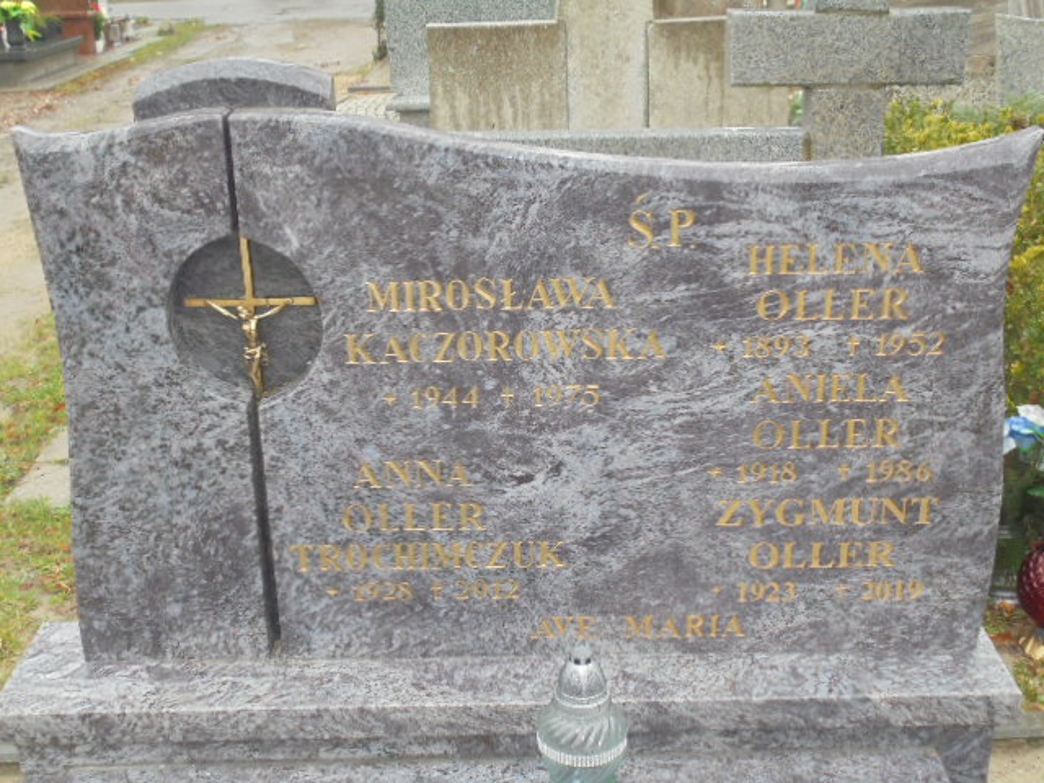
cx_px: 522
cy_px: 392
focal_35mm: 43
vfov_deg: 33.6
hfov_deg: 43.9
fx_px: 1297
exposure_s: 1/30
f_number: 4.5
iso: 250
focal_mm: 7.8
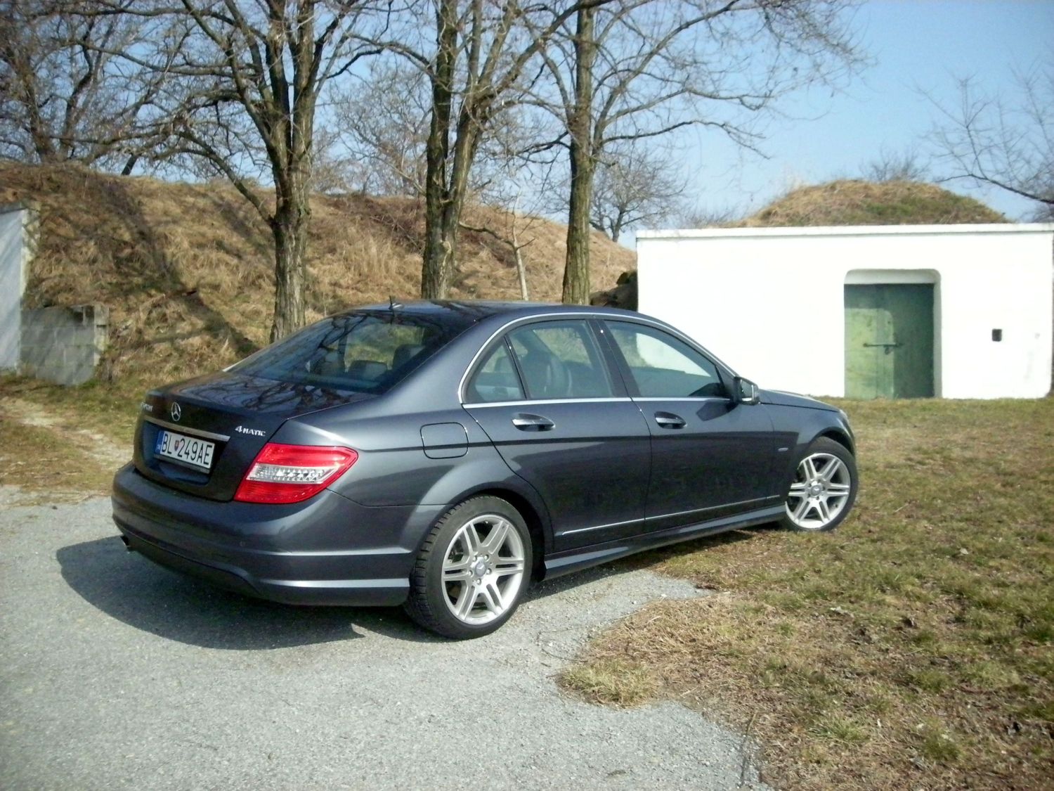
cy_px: 396
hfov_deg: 52.6
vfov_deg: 40.7
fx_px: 1066
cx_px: 527
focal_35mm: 35
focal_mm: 5.7
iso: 800
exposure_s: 1/1500
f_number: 5.7
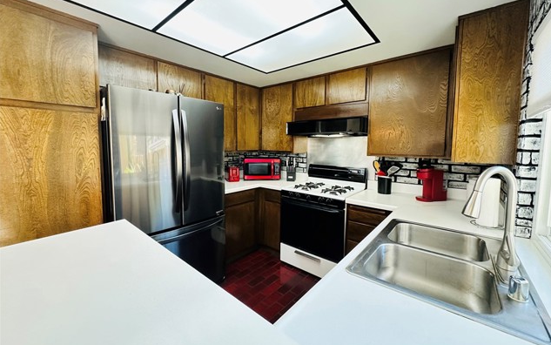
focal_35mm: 15
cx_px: 278
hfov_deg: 101.4
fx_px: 225
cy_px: 162
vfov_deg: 74.8
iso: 400
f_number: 2.2
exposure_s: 1/60
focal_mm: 2.22
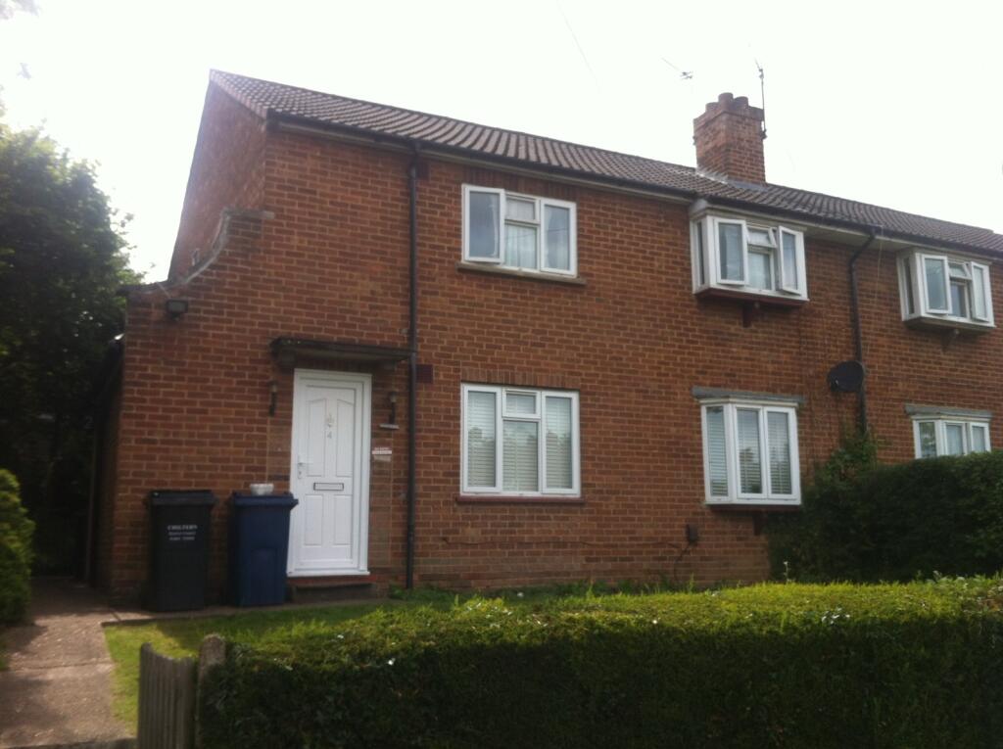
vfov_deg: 40.6
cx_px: 502
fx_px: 1013
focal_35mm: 35
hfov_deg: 52.7
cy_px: 374
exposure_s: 1/718
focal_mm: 3.85
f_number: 2.8
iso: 80
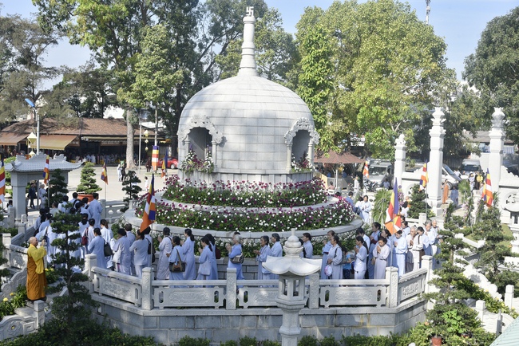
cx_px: 260
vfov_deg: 33.4
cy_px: 173
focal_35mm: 40
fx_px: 577
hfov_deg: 48.4
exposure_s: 1/100
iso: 100
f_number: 10
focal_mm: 40
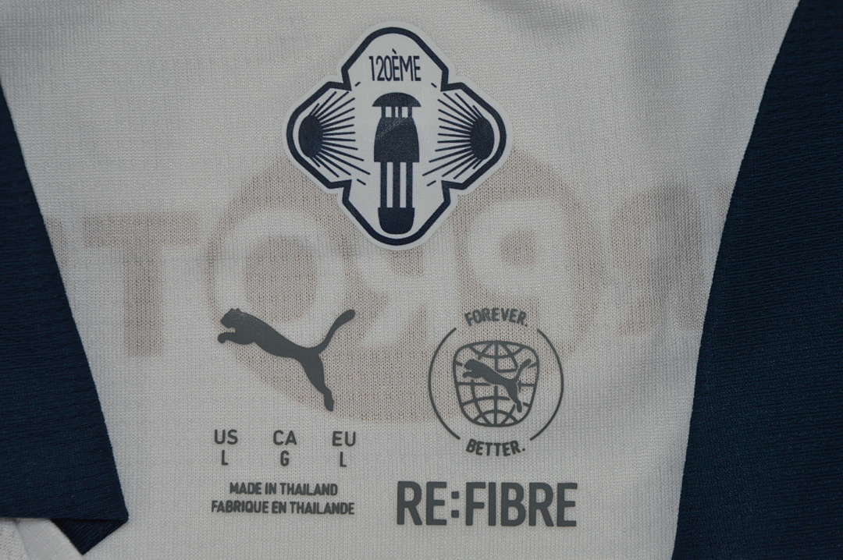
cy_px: 280
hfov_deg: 13.1
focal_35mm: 158
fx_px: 3685
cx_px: 422
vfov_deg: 8.7
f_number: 14
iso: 400
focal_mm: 105
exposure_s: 1/200
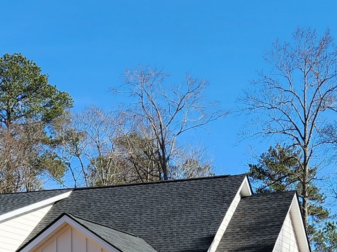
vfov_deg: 14.4
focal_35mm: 96
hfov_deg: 20.3
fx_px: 935
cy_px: 374
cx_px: 99
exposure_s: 1/1218
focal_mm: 5.4
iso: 20
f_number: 1.8
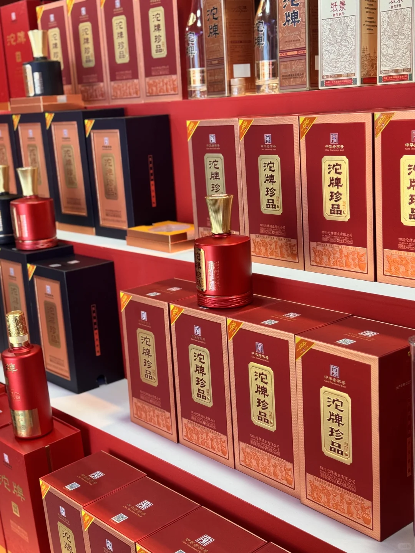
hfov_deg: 30.3
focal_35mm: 48
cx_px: 208
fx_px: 767
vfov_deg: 39.7
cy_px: 276
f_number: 1.78
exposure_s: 1/50
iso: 80
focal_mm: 6.76
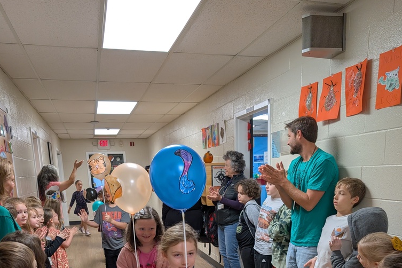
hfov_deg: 55.8
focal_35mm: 34
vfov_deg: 35.6
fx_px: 380
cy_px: 259
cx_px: 204
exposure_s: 1/120
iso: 227
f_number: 1.68
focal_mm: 6.9
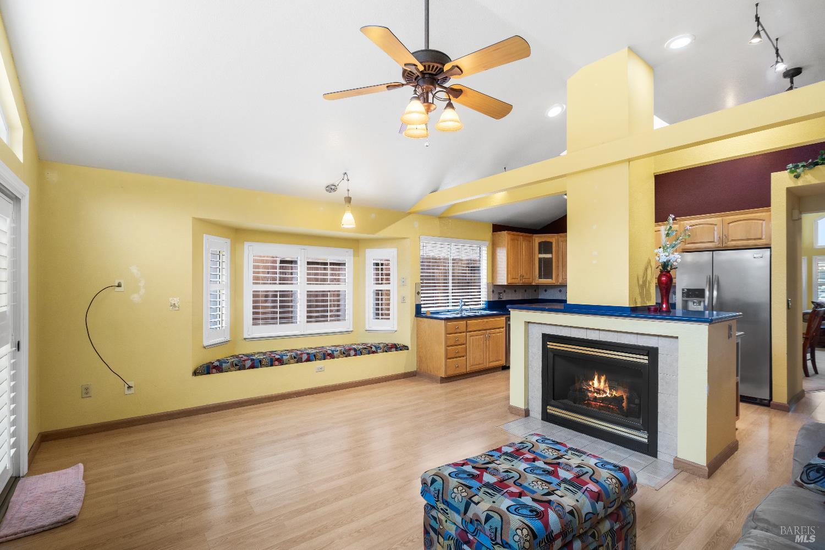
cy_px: 275
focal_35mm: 16
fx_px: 367
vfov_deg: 73.7
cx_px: 412
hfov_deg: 96.8
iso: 160
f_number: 5
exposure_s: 1/18
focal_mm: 10.5
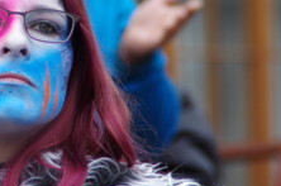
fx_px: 5257
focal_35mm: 675
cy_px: 37
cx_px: 33
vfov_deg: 2.0
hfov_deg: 3.1
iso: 800
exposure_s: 1/250
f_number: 6.3
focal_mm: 200
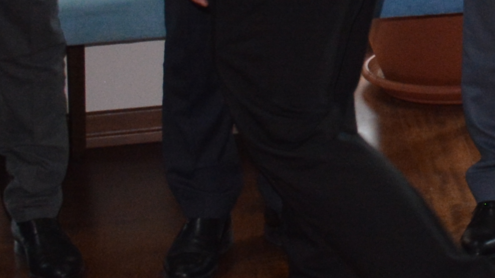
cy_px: -492
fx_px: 2244
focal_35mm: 171
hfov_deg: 11.4
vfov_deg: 6.6
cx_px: 970
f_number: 3.5
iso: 640
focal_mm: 18
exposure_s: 1/50
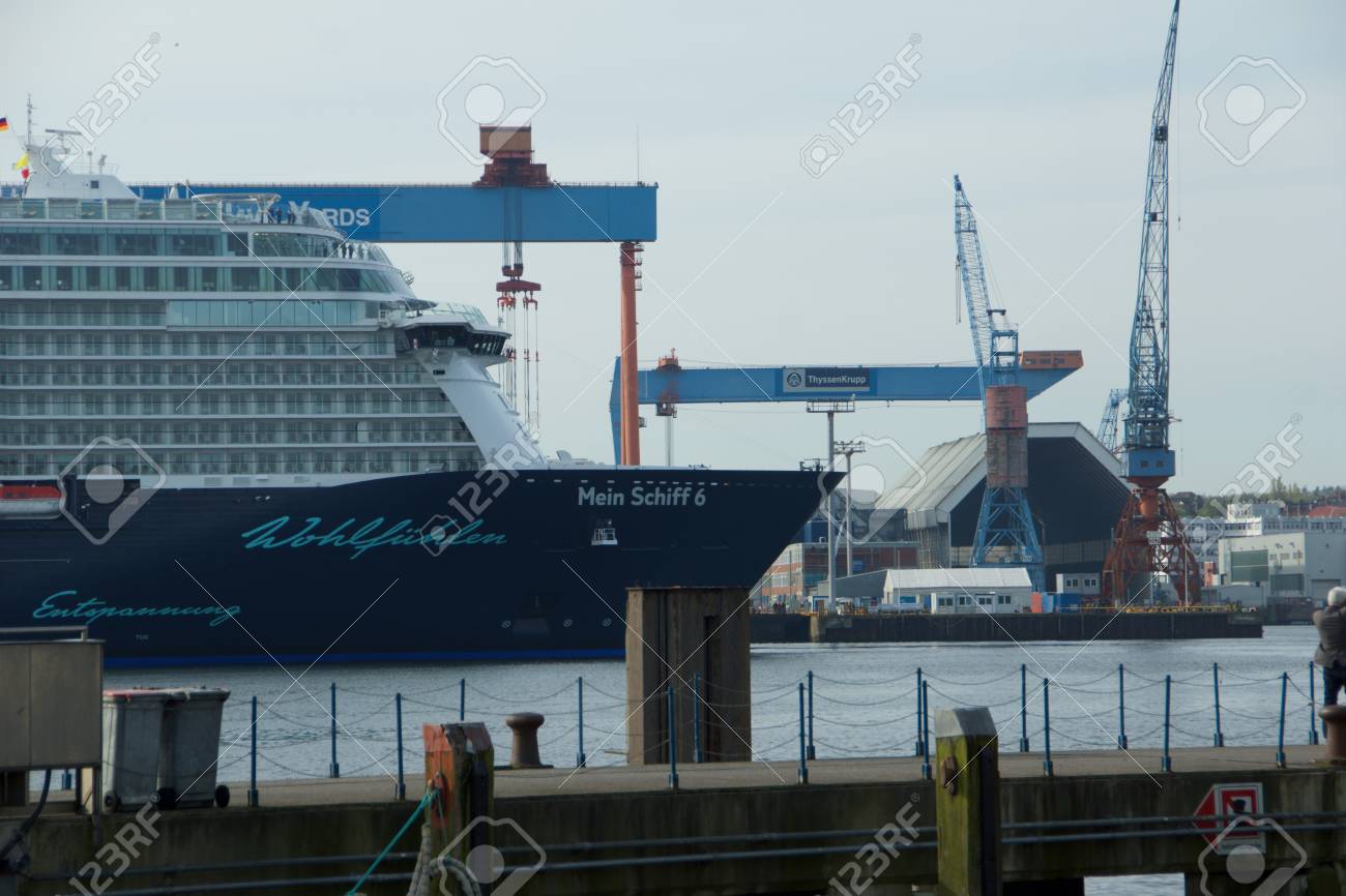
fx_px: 5607
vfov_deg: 9.1
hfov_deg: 13.7
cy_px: 448
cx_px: 673
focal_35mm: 150
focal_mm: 100
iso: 100
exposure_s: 1/320
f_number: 8
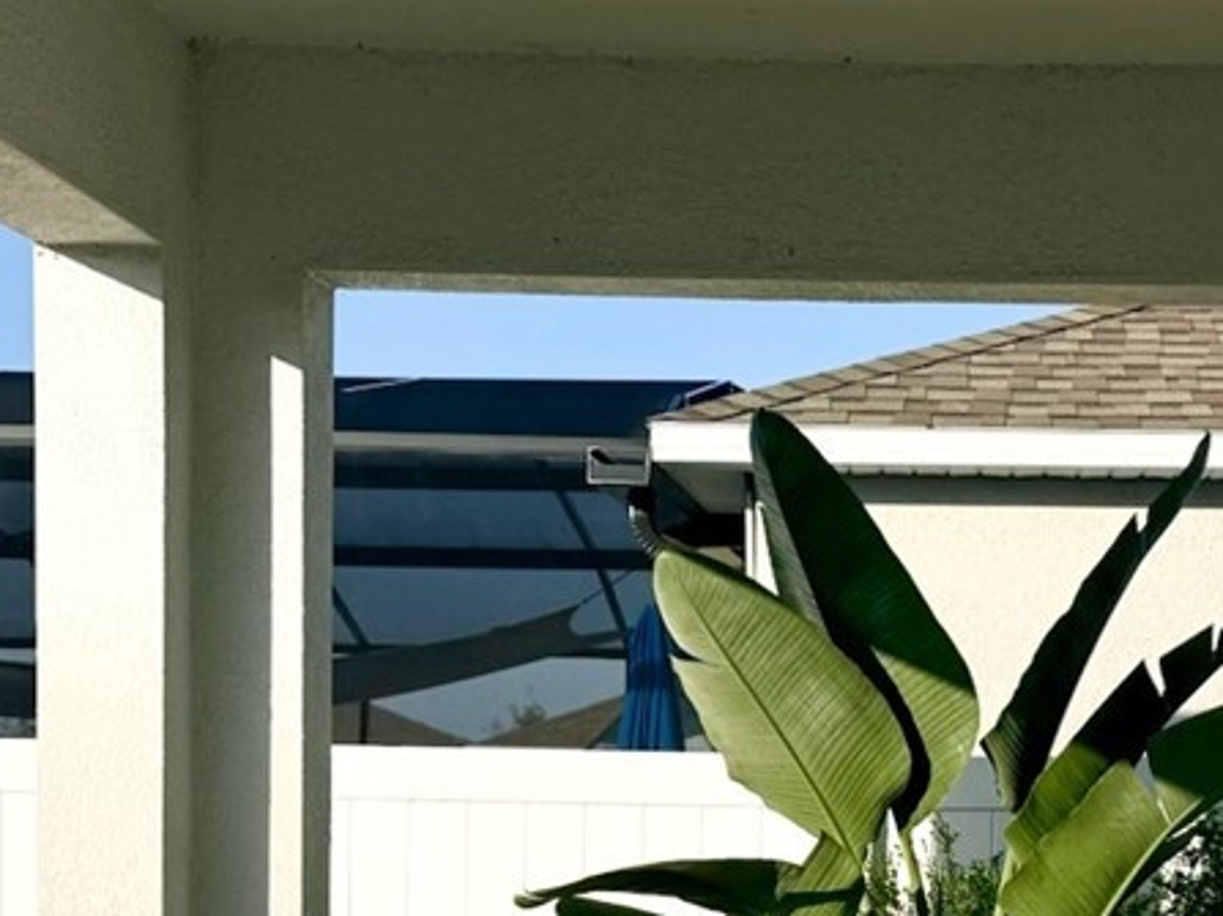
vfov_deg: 16.9
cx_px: 884
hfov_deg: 22.6
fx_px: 3038
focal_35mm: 86
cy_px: 872
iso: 80
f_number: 1.78
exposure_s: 1/9091
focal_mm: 6.76
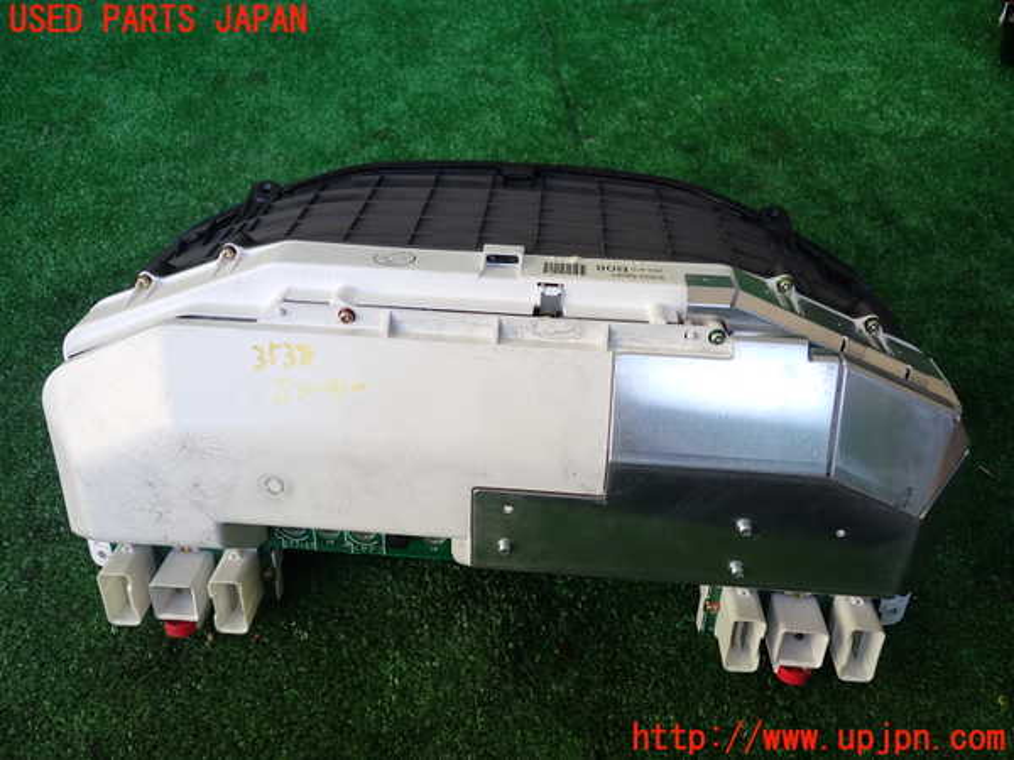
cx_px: 507
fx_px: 879
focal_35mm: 30
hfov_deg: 60.0
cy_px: 380
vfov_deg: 46.8
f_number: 2.3
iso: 160
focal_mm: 5.4
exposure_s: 1/125
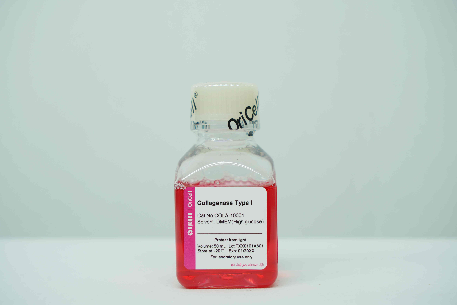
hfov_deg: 31.4
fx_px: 812
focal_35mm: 64
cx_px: 228
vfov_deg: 21.2
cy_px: 152
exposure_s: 1/60
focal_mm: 64
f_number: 7.1
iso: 200
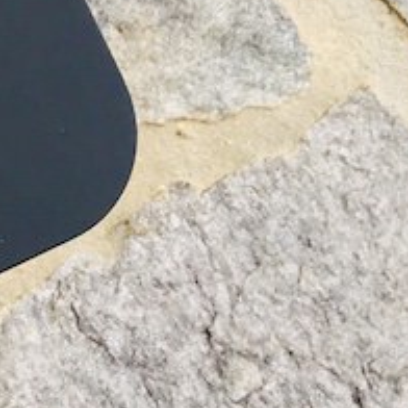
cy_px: -194
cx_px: -718
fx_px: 2094
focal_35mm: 157
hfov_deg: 9.3
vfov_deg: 10.7
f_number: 2.2
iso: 40
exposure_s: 1/100
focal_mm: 4.15
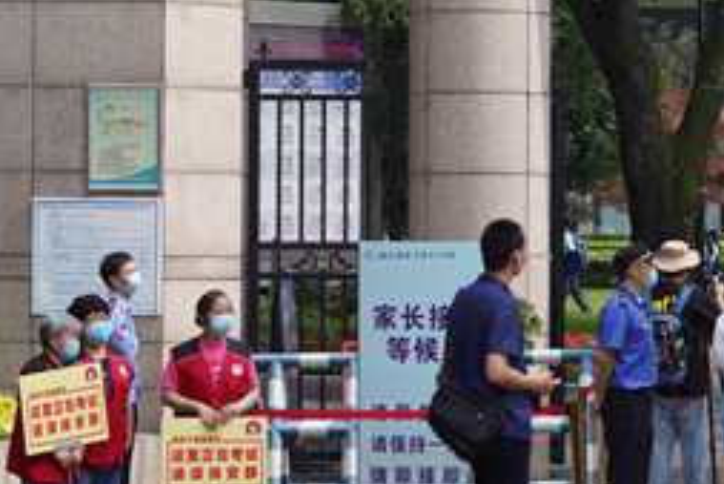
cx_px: 913
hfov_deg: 8.7
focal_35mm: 234
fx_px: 4708
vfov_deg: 5.8
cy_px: -156
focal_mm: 74
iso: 250
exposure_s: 1/500
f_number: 5
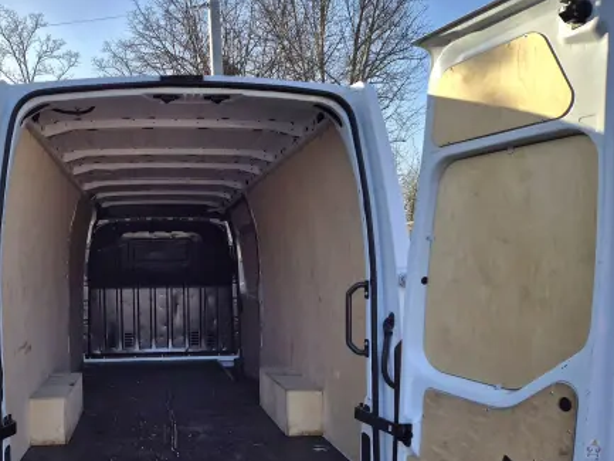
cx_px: 182
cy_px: 316
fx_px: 603
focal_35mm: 34
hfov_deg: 52.4
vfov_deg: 41.1
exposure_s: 1/909
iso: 25
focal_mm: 5.4
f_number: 1.8
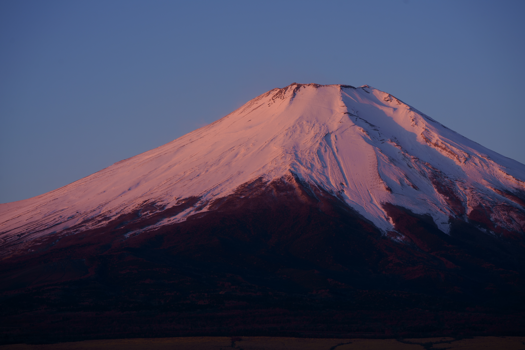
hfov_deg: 16.9
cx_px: 262
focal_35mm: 121
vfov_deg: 11.3
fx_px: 1765
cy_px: 175
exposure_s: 1/30
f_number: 8
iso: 100
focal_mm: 121
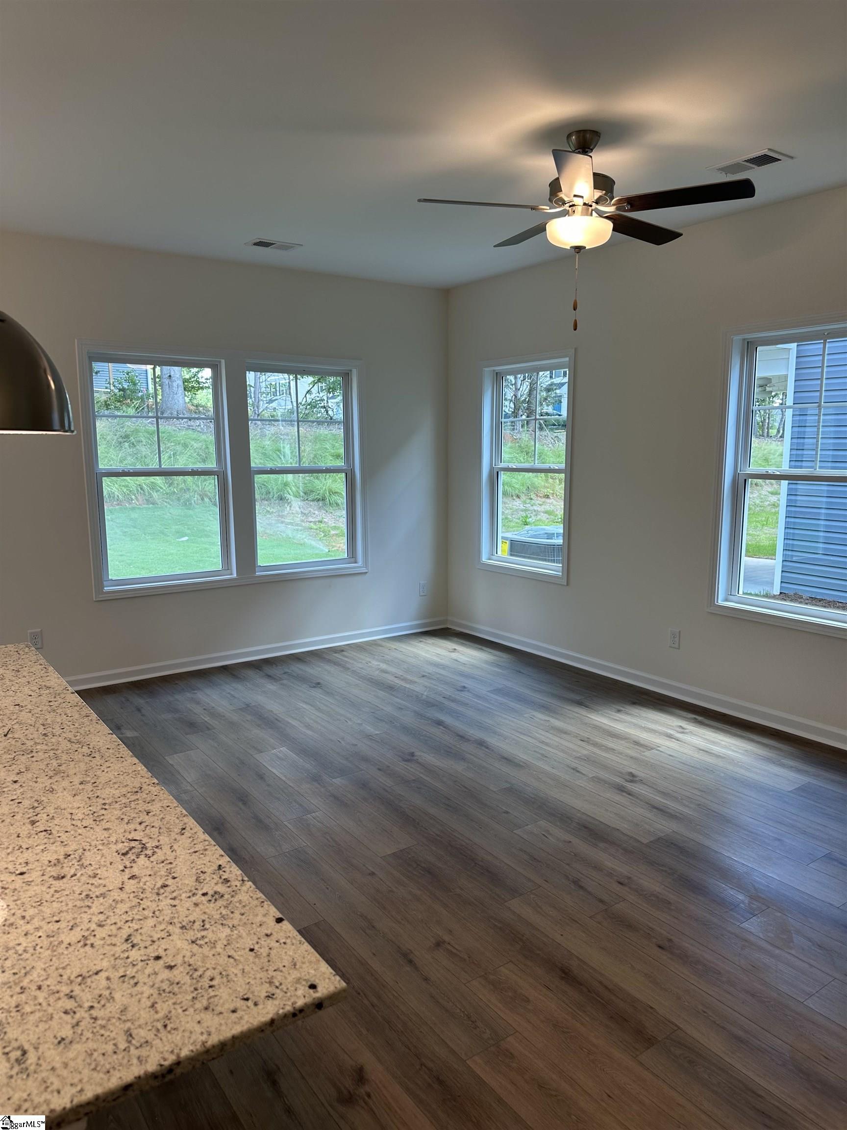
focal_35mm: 24
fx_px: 783
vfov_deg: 71.6
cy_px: 565
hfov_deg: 56.8
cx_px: 424
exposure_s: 1/120
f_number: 1.78
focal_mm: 6.86
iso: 64
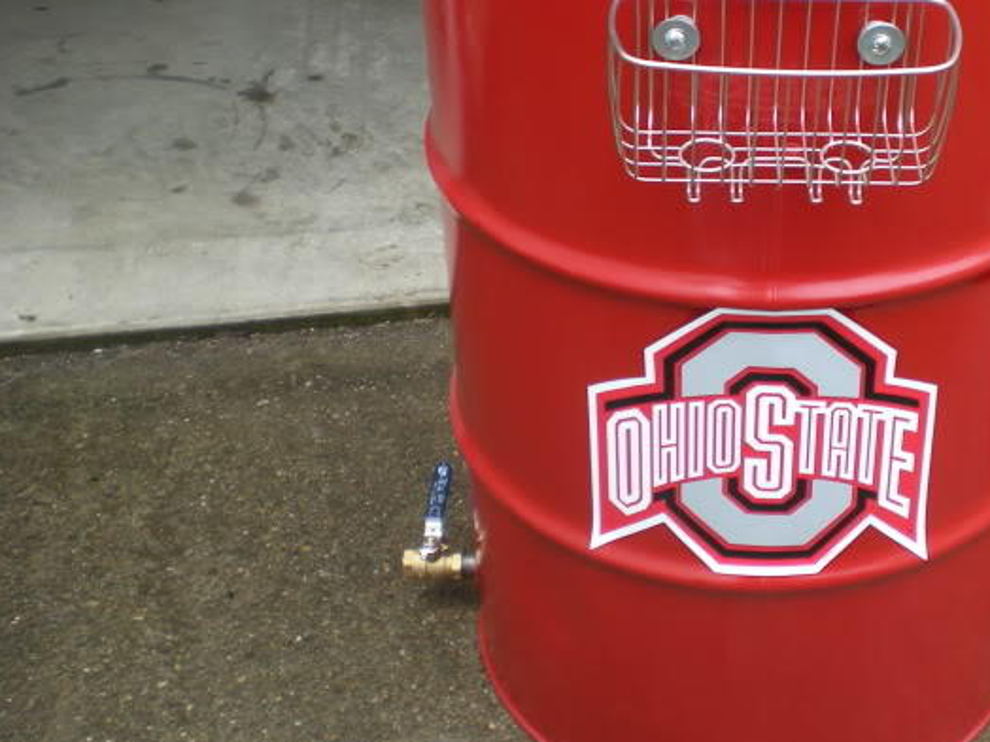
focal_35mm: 58
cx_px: 737
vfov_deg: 25.1
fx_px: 1659
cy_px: 249
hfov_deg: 32.6
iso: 64
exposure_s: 1/109
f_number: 3.1
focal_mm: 6.3
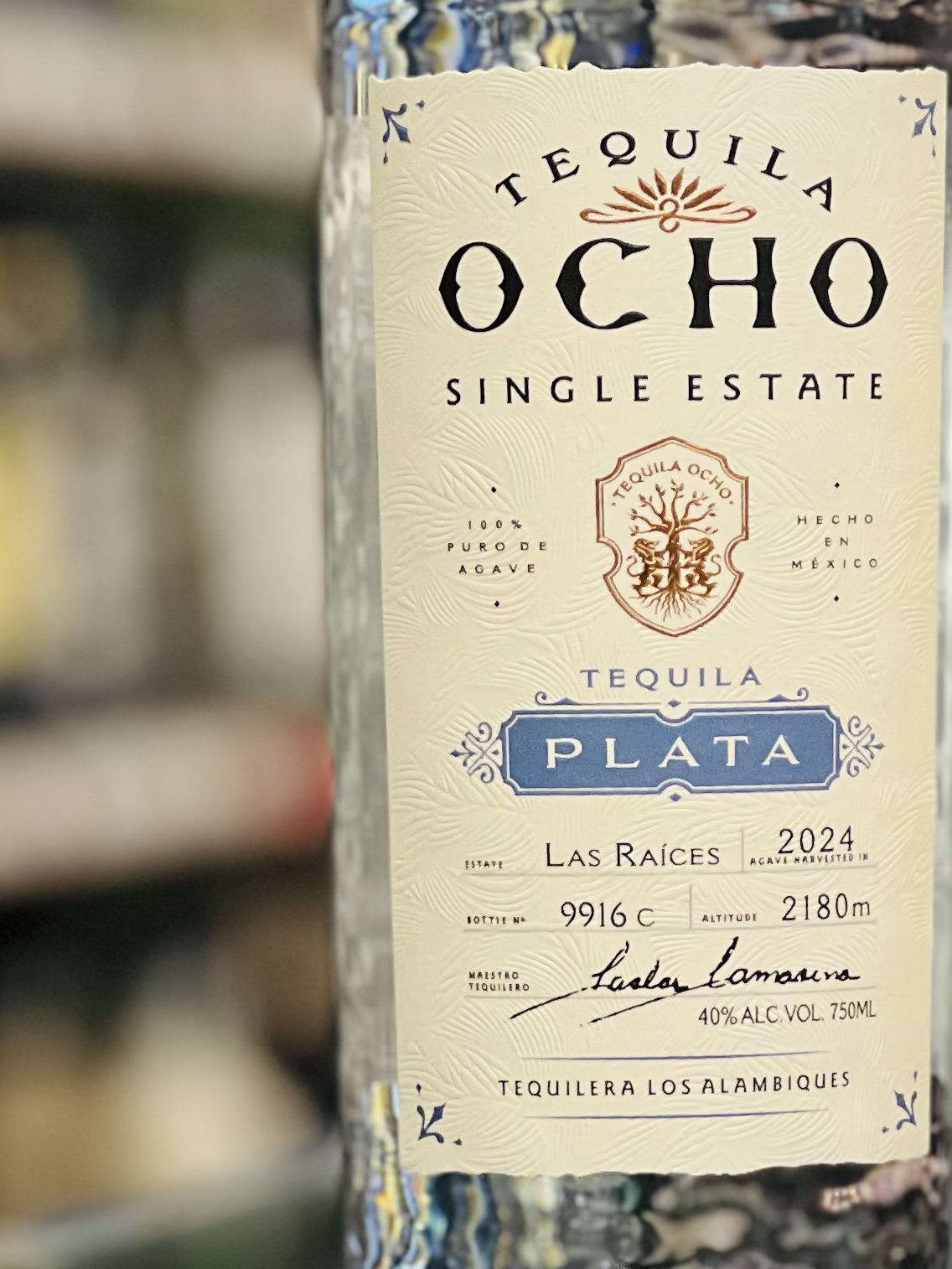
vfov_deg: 9.6
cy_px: 397
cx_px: 1027
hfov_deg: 7.2
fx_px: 7515
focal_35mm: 205
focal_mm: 9
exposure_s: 1/40
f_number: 2.8
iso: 125
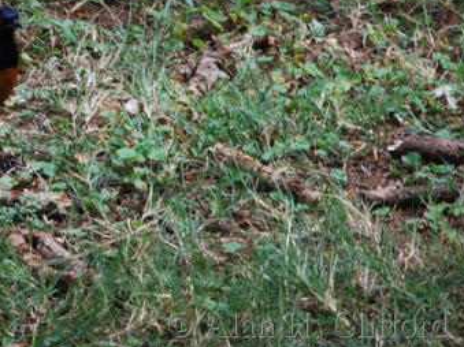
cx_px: 8
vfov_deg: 2.5
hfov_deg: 3.3
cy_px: 38
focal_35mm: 597
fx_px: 7999
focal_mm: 200
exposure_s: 1/10
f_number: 36
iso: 500
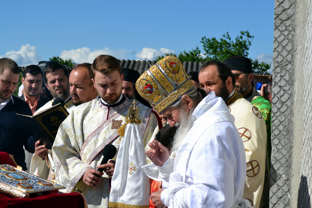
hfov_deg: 24.6
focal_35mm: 82
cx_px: 156
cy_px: 104
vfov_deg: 16.6
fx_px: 715
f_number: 9
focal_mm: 55
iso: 100
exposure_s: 1/320
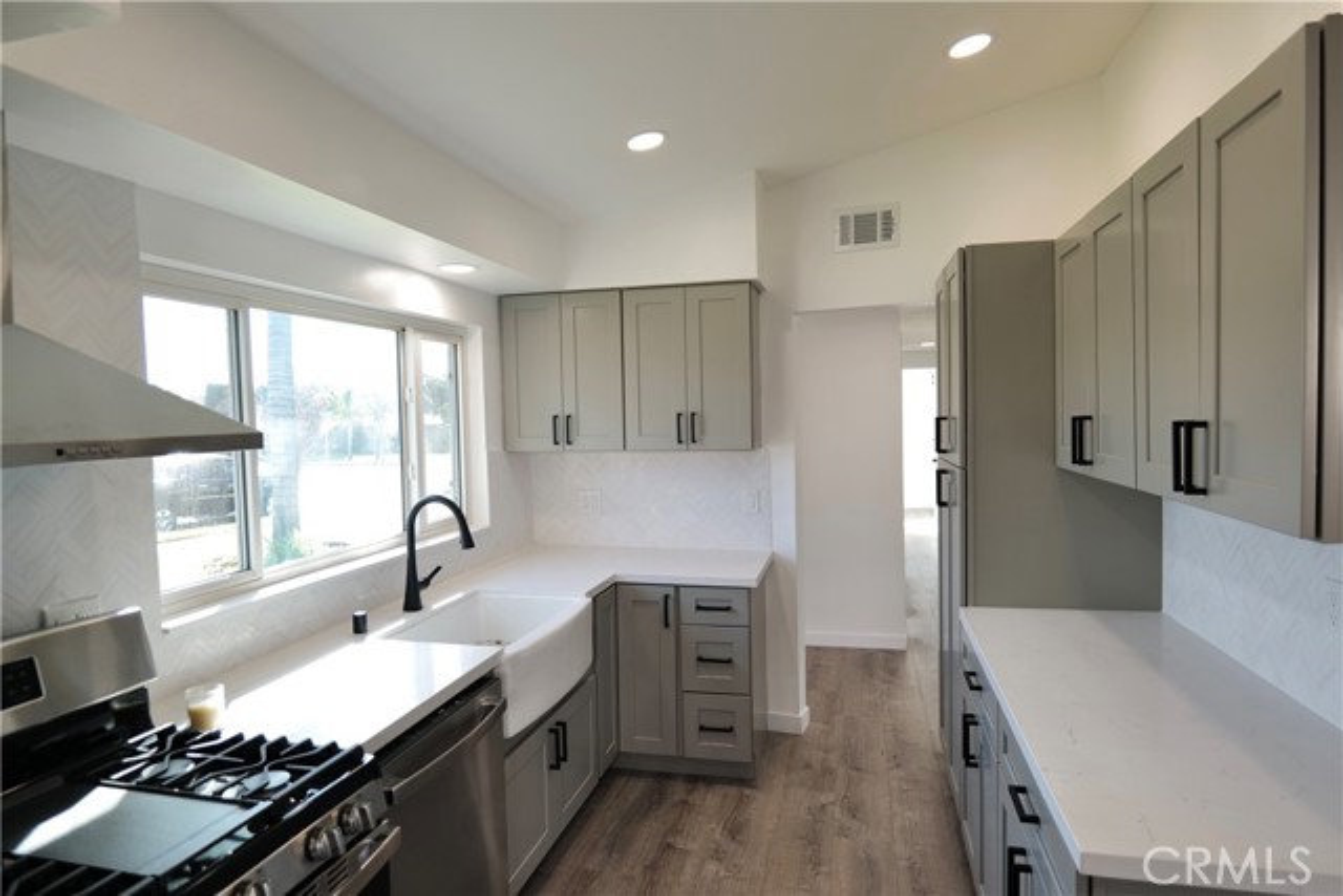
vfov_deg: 62.0
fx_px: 746
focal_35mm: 20
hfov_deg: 84.0
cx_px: 672
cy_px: 448
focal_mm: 20
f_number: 3.5
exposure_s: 1/60
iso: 100
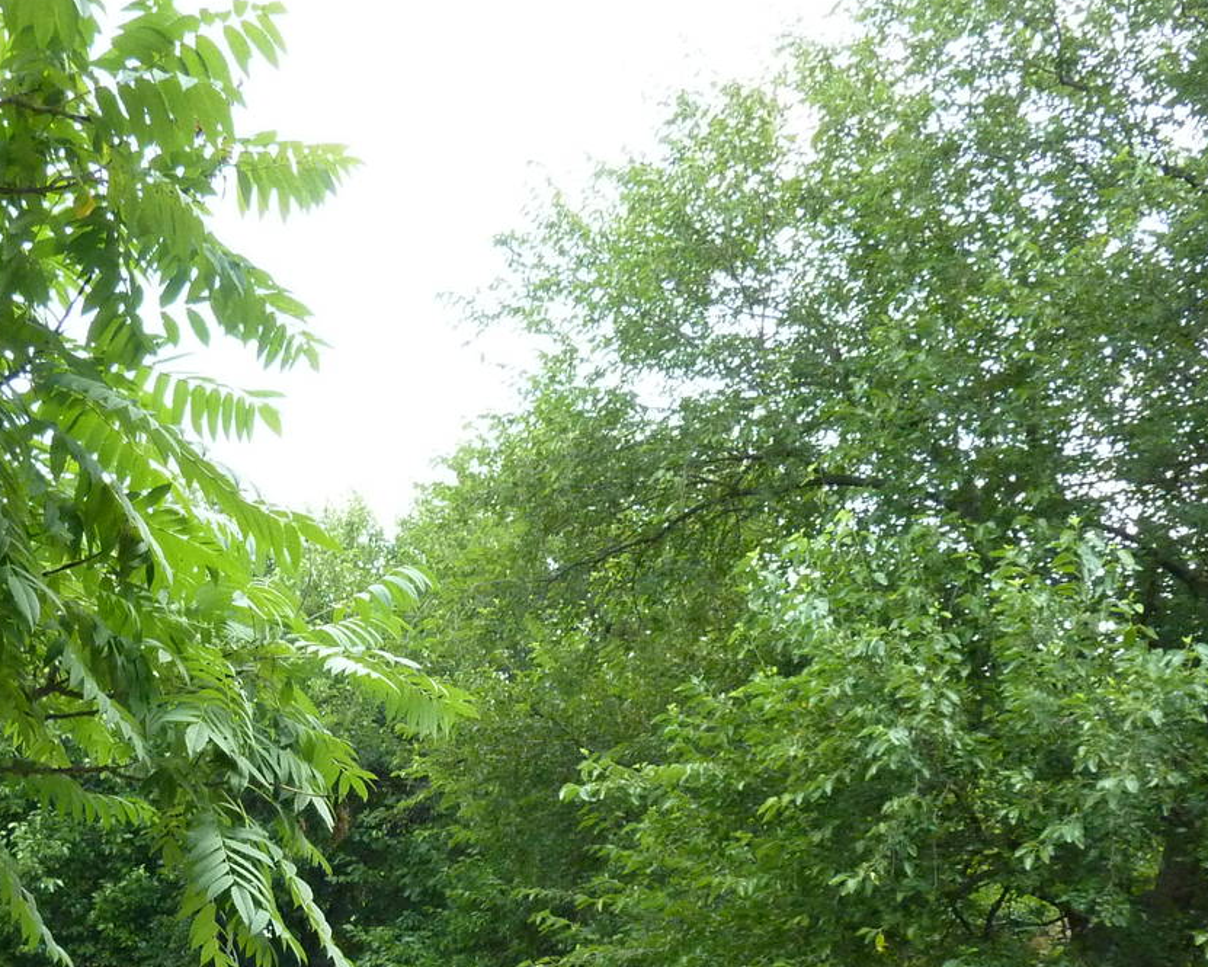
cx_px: 385
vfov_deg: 30.9
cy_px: 839
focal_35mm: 47
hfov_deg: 39.0
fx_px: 1681
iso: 400
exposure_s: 1/320
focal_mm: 4.1
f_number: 3.3
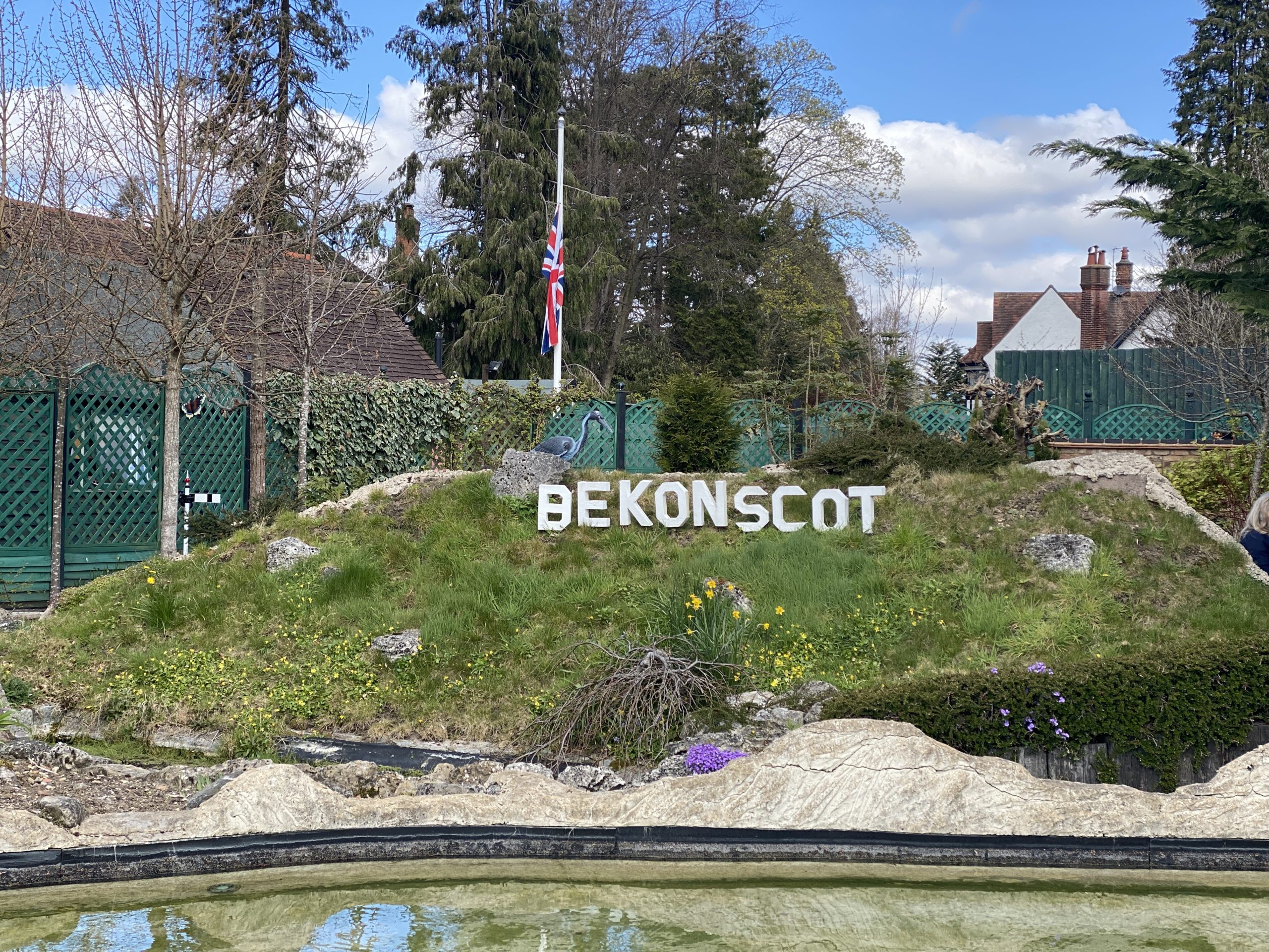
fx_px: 1906
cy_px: 476
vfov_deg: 28.0
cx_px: 634
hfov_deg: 36.8
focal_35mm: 52
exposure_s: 1/521
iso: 20
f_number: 2
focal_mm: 6
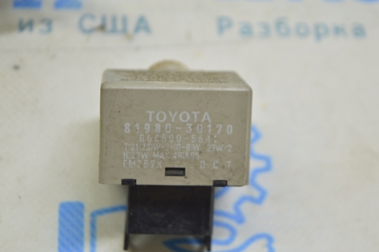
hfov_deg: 24.6
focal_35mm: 82
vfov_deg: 16.5
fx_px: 867
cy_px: 126
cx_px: 190
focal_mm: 55
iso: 400
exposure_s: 1/20
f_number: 5.6
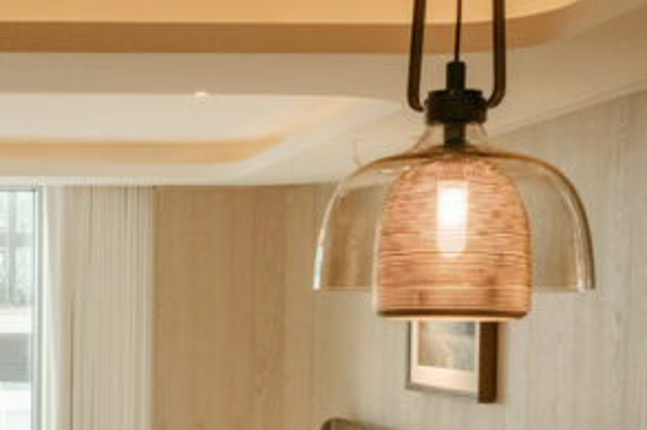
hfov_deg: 22.5
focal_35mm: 86
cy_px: 406
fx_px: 1545
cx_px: -42
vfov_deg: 15.6
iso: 1600
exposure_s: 1/75
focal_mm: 14
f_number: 5
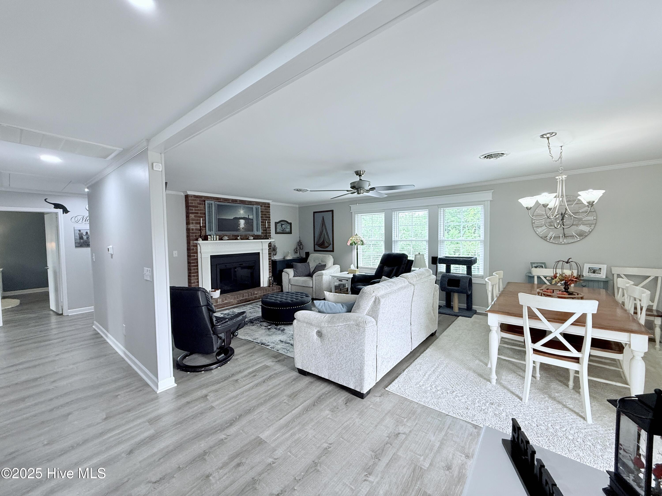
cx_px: 331
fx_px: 268
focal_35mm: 14
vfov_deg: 85.7
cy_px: 248
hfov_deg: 102.1
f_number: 2.2
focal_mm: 2.22
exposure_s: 1/120
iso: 160
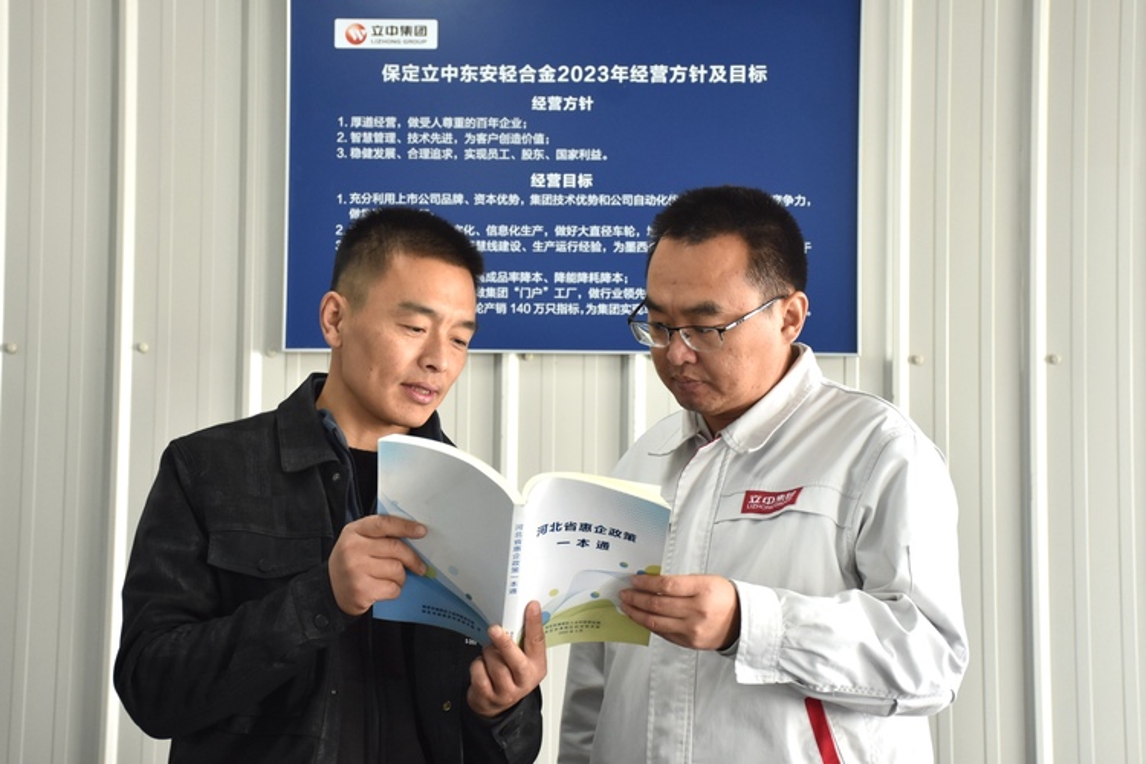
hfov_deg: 29.9
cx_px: 573
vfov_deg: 20.2
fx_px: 2149
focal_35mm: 68
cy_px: 382
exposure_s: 1/125
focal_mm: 45
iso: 640
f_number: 4.5
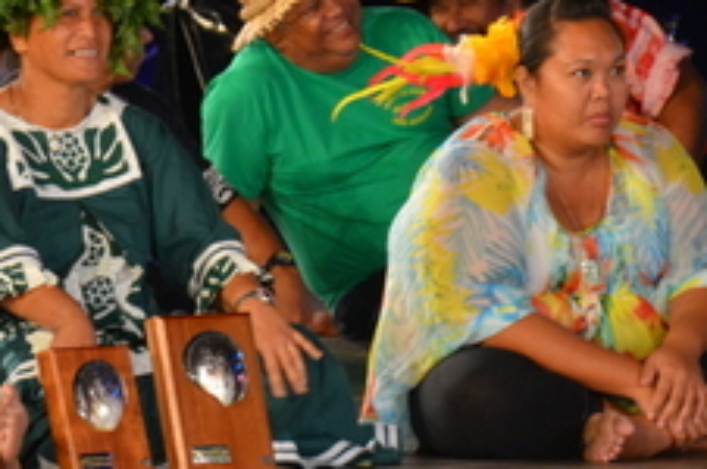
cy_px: 266
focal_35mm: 492
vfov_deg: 2.8
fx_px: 9648
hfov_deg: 4.2
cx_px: -138
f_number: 5.6
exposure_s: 1/60
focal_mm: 116
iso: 1600
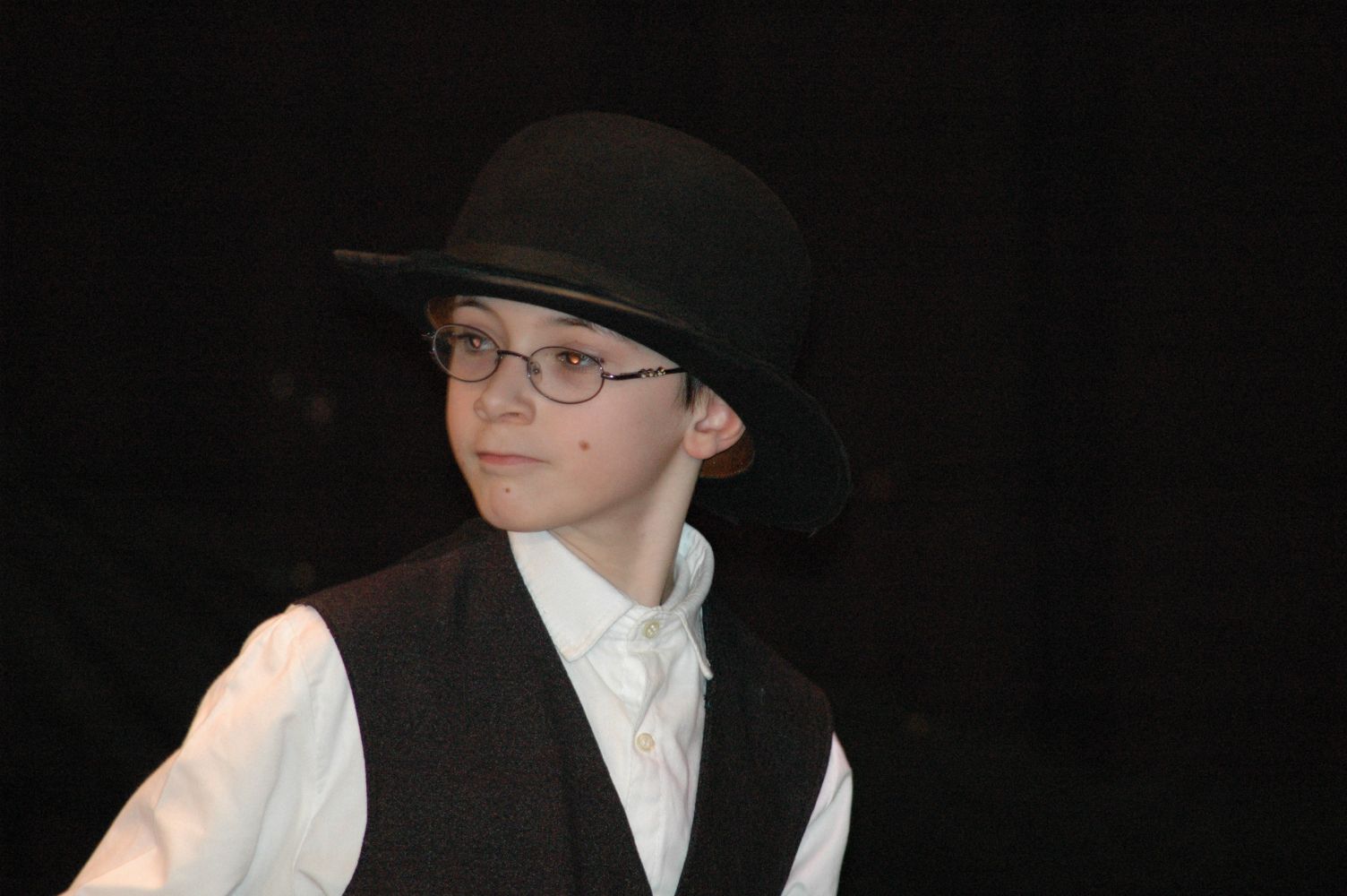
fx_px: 14019
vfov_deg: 3.7
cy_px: 448
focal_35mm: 375
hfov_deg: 5.5
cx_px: 674
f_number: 5.3
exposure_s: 1/60
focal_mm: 250
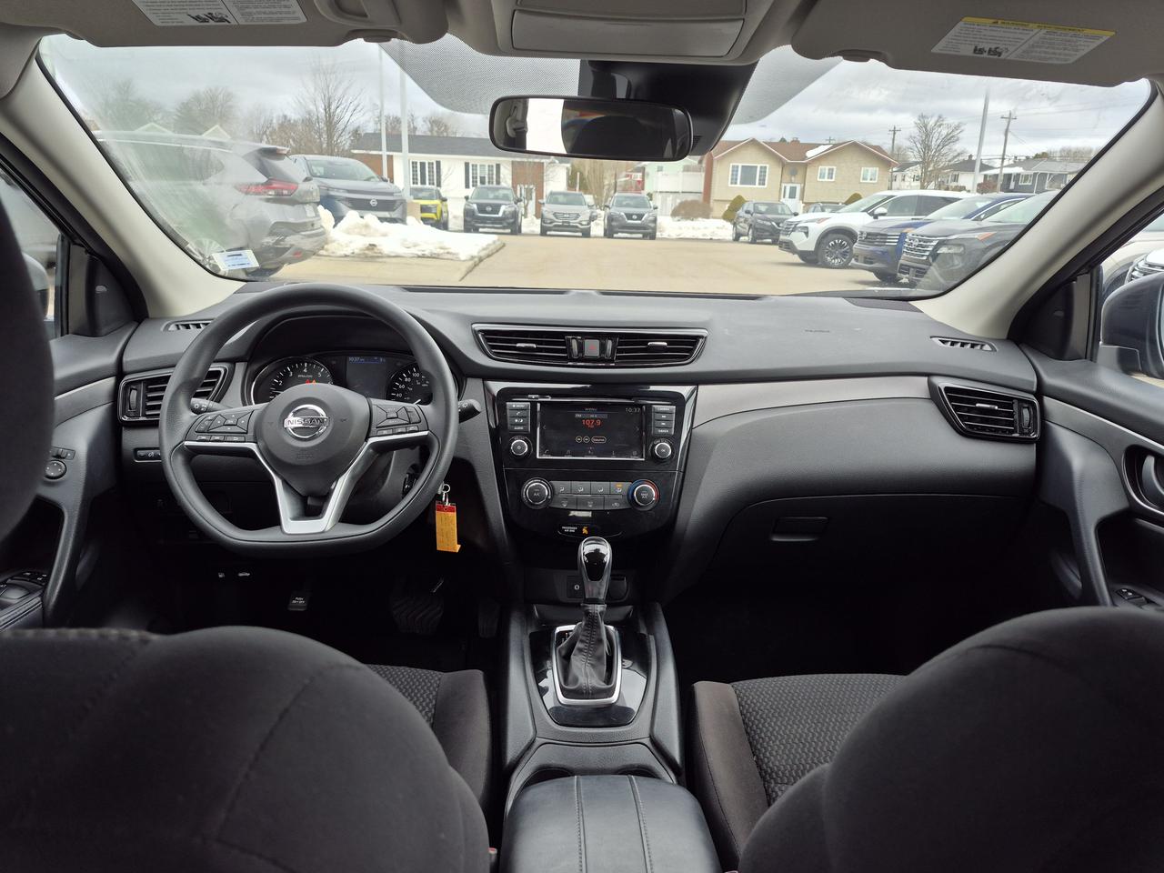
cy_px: 436
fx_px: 773
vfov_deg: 58.9
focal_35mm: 23
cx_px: 582
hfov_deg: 73.9
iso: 25
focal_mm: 5.4
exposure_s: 1/322
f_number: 1.8
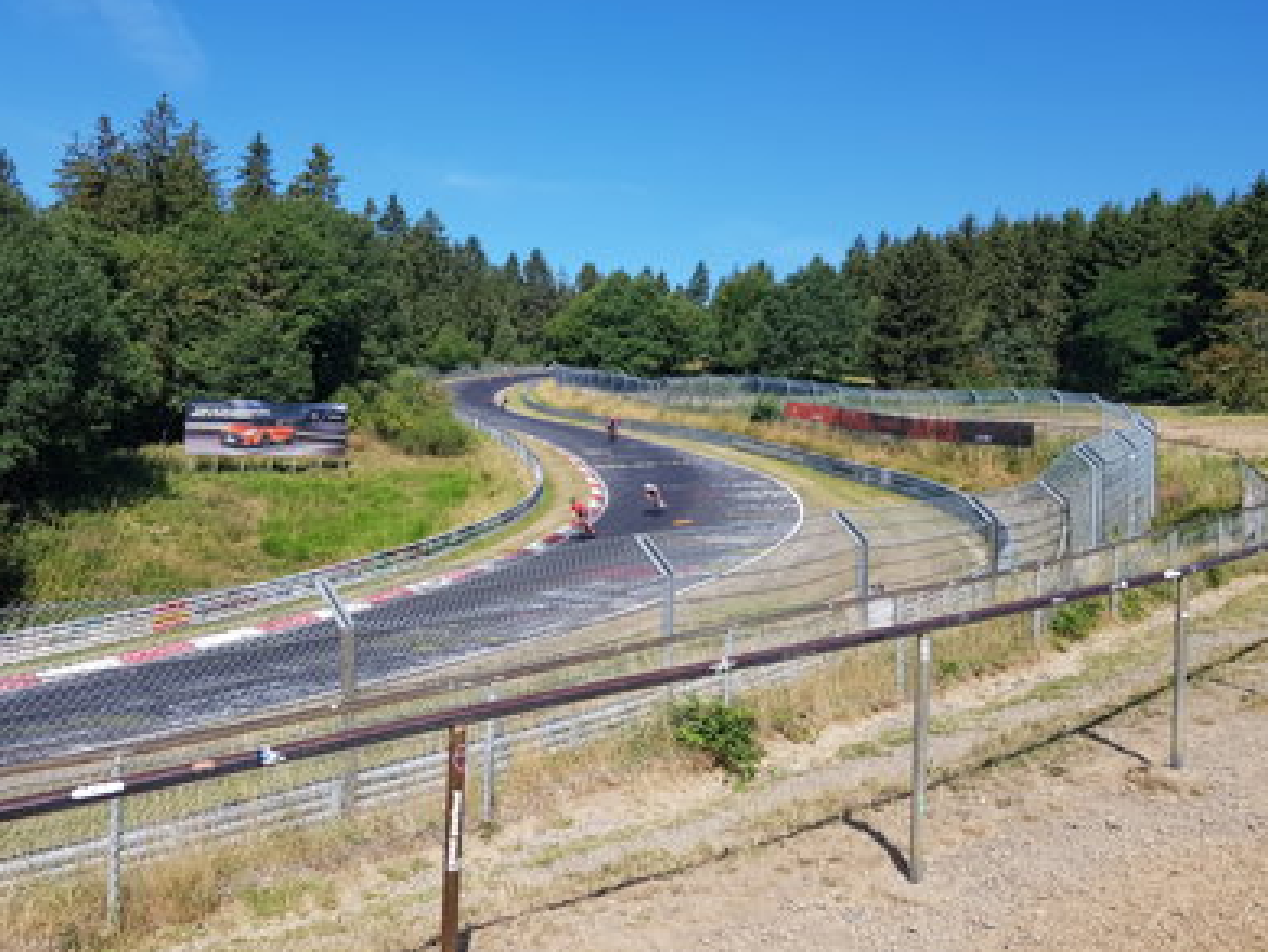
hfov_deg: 56.7
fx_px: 1173
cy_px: 520
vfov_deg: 44.2
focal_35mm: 32
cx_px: 569
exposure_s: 1/1800
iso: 40
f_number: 1.7
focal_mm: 4.2
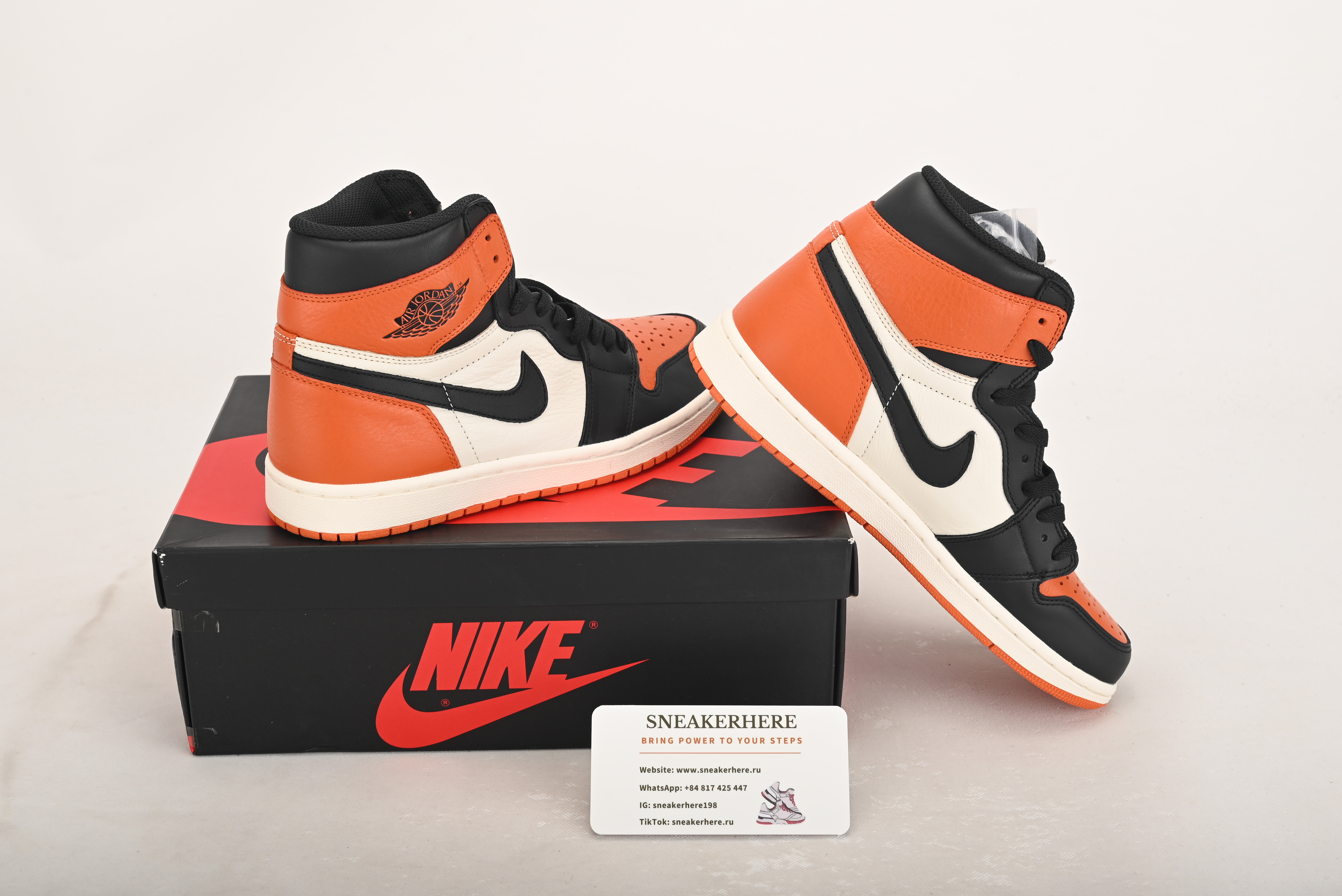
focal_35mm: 49
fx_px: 1827
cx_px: 671
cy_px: 448
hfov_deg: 40.3
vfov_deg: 27.5
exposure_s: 1/200
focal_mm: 49
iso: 100
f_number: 11
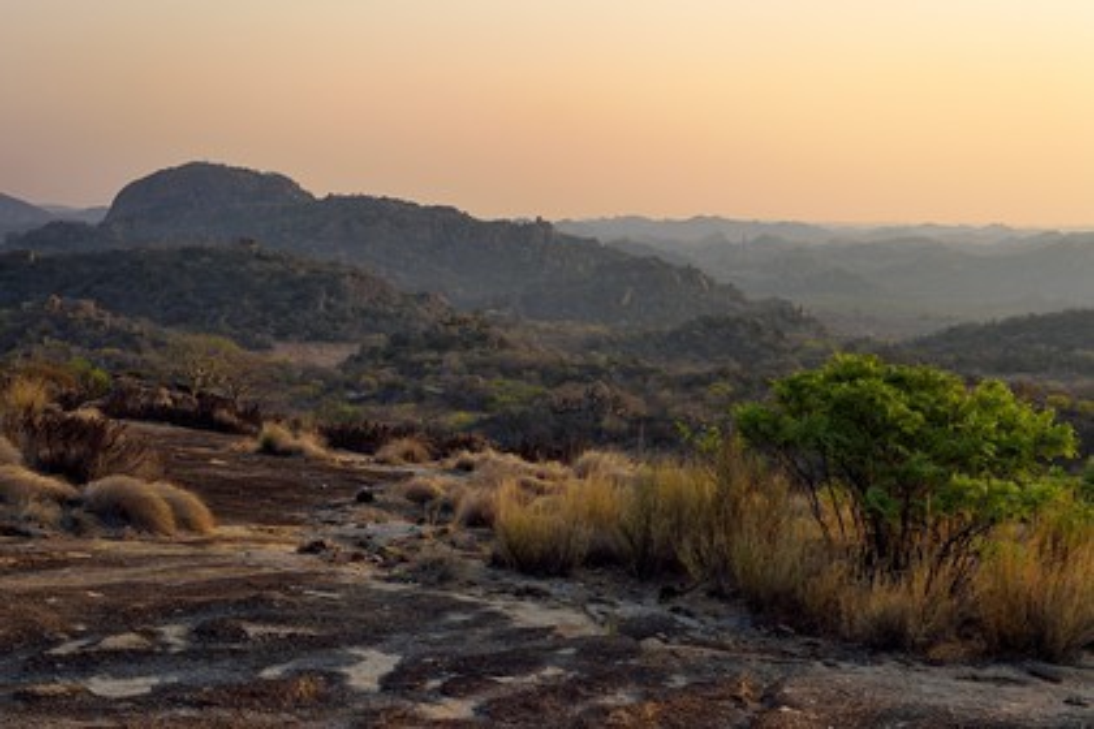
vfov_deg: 28.1
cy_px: 364
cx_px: 547
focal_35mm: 48
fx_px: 1459
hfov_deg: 41.1
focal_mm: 48
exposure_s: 1/320
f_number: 11
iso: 400
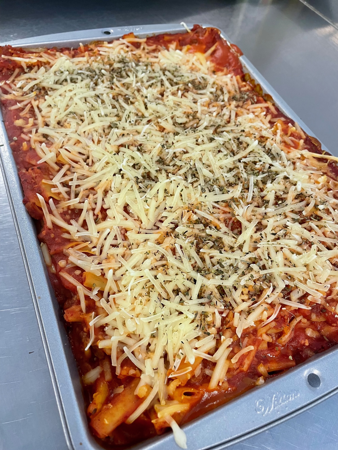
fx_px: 338
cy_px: 225
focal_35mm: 26
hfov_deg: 53.1
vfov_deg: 67.3
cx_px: 169
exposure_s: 1/88
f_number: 1.6
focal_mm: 4.2
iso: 125
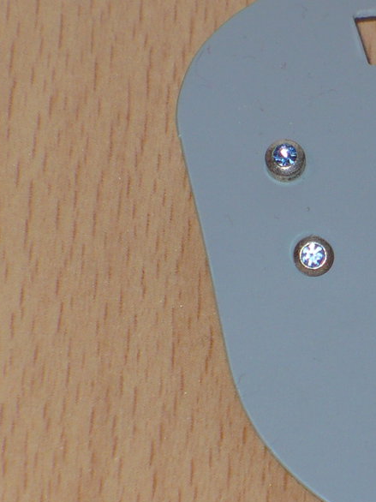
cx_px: 448
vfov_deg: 3.3
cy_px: 236
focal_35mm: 603
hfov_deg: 2.5
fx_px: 8739
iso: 100
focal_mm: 36.6
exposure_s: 1/30
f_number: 4.5
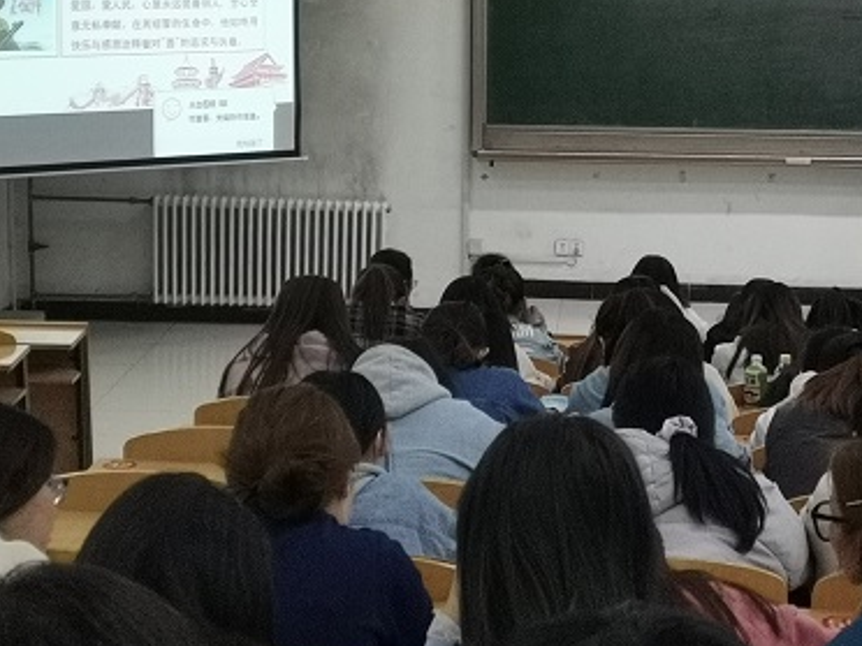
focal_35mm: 98
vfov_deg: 15.1
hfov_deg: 20.0
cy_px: 264
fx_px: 2440
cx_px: 586
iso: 320
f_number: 1.8
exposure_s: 1/100
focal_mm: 4.75
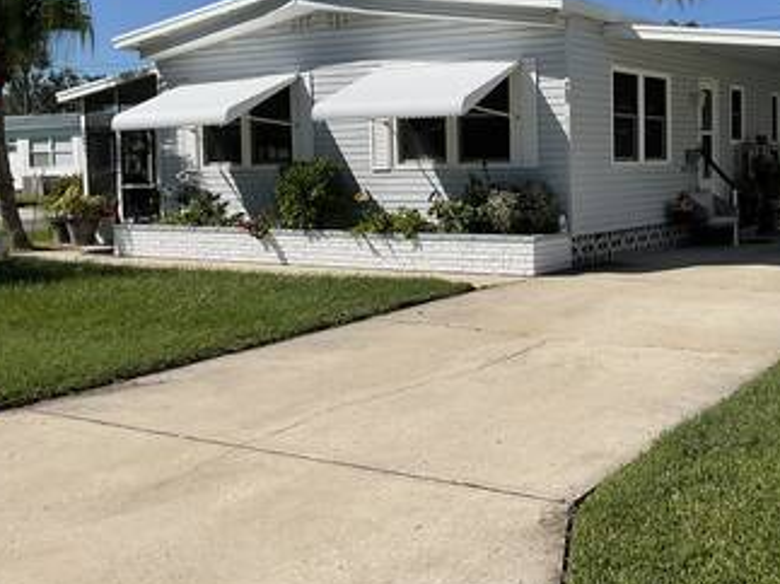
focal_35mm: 46
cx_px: 584
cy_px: 193
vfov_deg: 31.2
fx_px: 1036
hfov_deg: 40.1
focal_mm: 3
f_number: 1.8
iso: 16
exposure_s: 1/3534
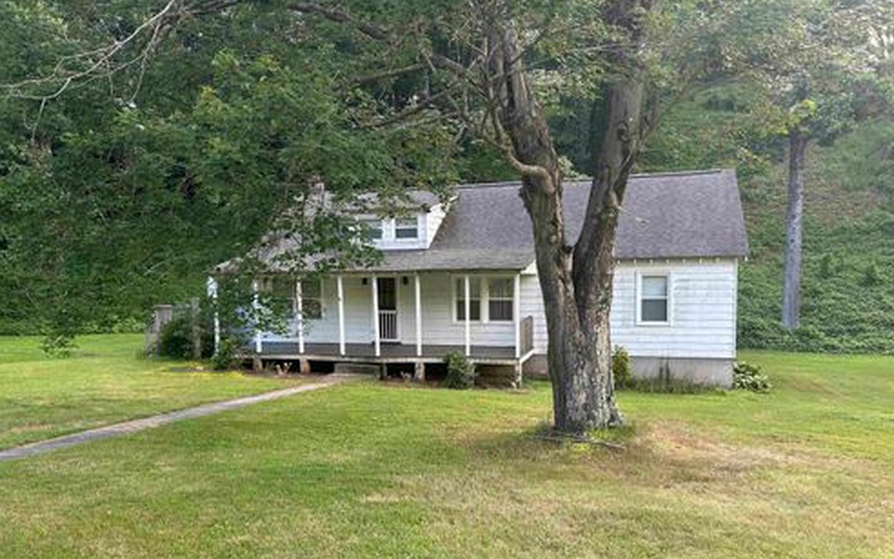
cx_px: 451
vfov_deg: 44.4
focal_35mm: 28
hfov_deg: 66.4
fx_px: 683
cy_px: 324
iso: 32
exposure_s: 1/126
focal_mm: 5.7
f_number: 1.5
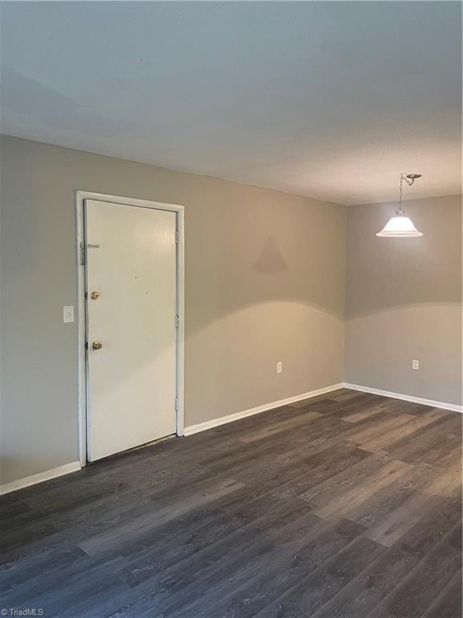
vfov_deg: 69.4
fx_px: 446
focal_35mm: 25
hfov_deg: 54.9
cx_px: 232
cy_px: 309
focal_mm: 5.1
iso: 320
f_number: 1.6
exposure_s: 1/60
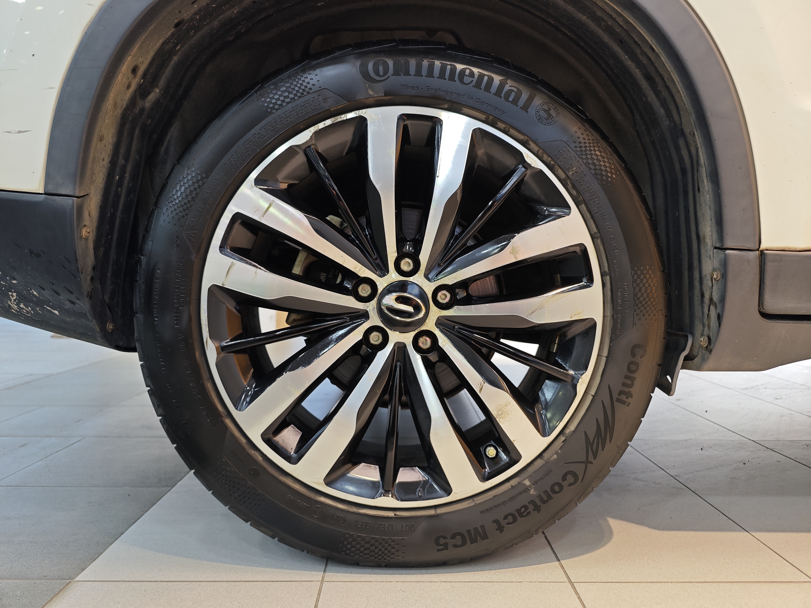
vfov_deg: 58.9
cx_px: 406
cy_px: 304
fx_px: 539
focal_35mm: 23
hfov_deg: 73.9
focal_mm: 8.7
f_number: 1.9
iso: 160
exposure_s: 1/50
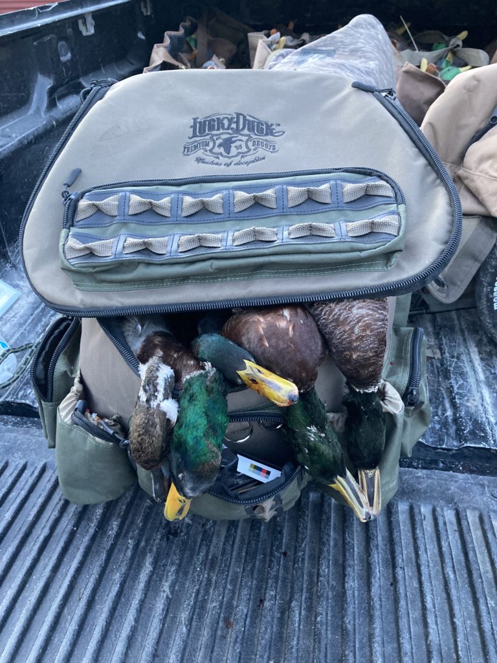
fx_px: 536
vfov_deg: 63.4
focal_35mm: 28
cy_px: 332
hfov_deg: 49.7
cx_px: 248
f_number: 1.8
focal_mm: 3.99
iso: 400
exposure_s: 1/34
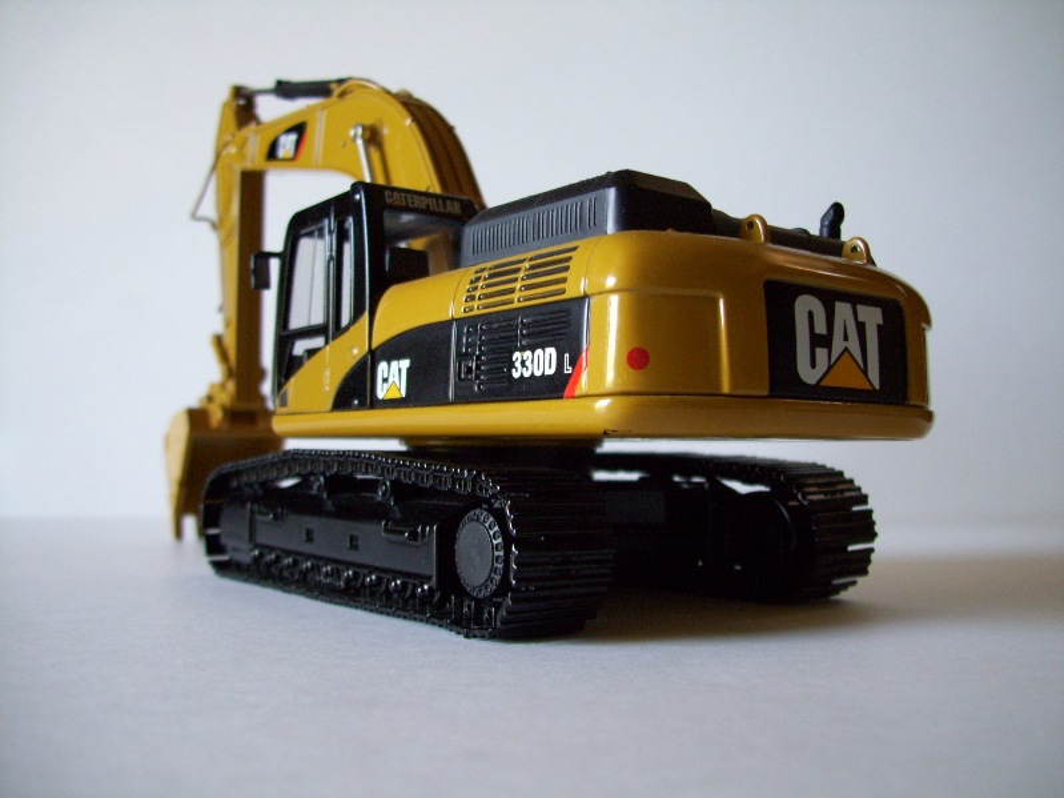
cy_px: 399
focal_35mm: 34
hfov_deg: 54.0
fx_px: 1045
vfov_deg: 41.8
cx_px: 532
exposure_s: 1/13
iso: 160
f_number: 2.9
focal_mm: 5.7
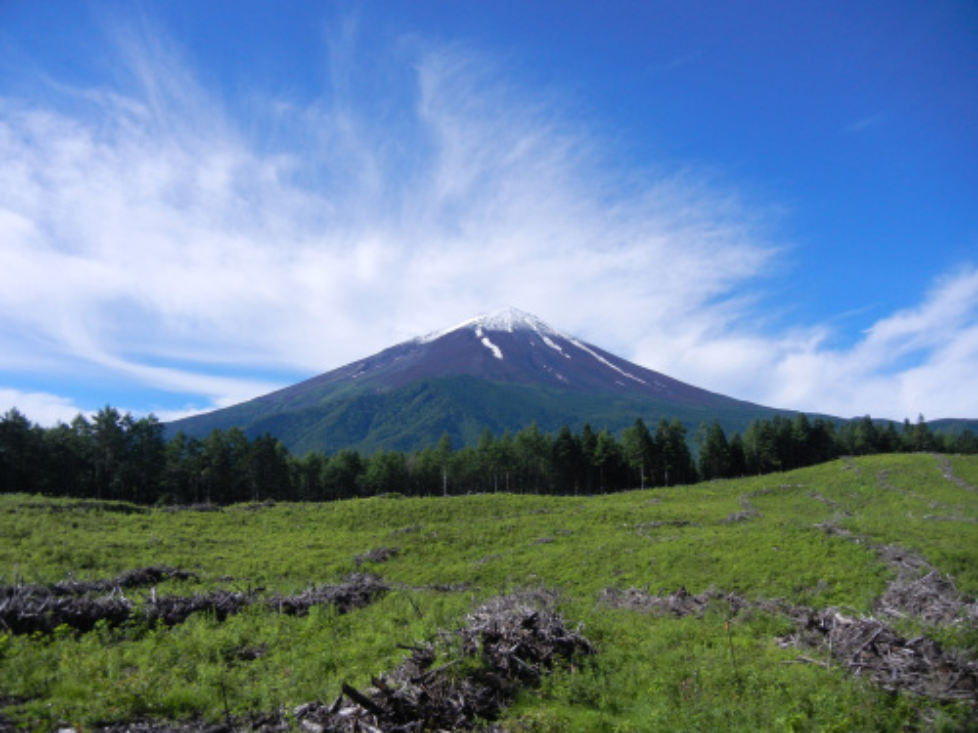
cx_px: 489
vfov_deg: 46.8
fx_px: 848
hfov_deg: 60.0
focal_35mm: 30
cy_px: 366
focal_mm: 5.4
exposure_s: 1/426
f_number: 7
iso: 160
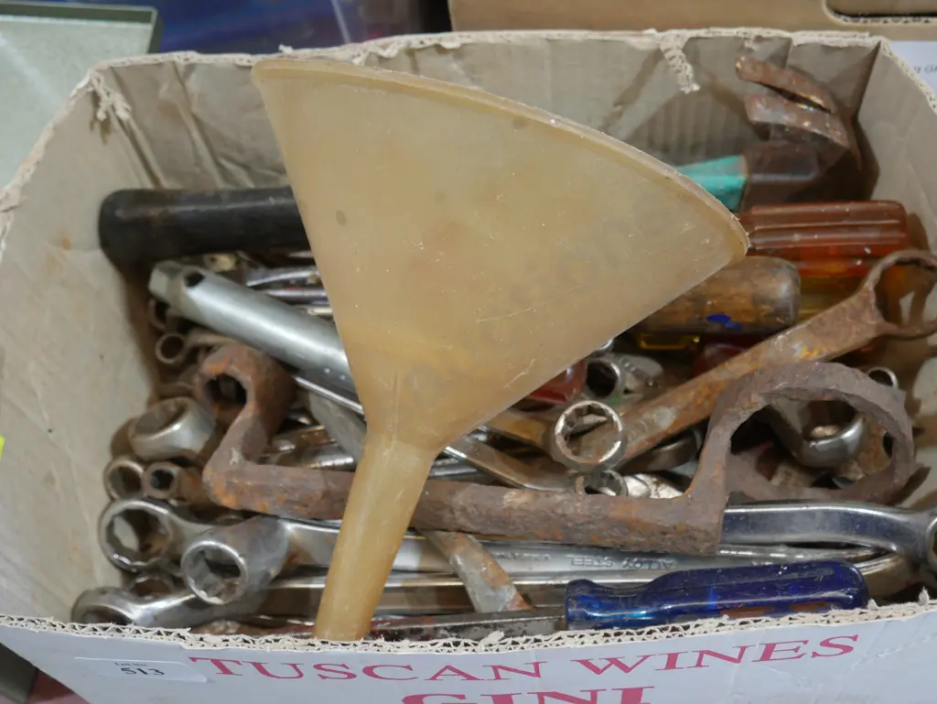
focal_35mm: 40
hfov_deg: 46.8
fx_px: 1083
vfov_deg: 36.0
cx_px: 468
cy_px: 352
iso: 640
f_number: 4.5
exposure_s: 1/60
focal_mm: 20
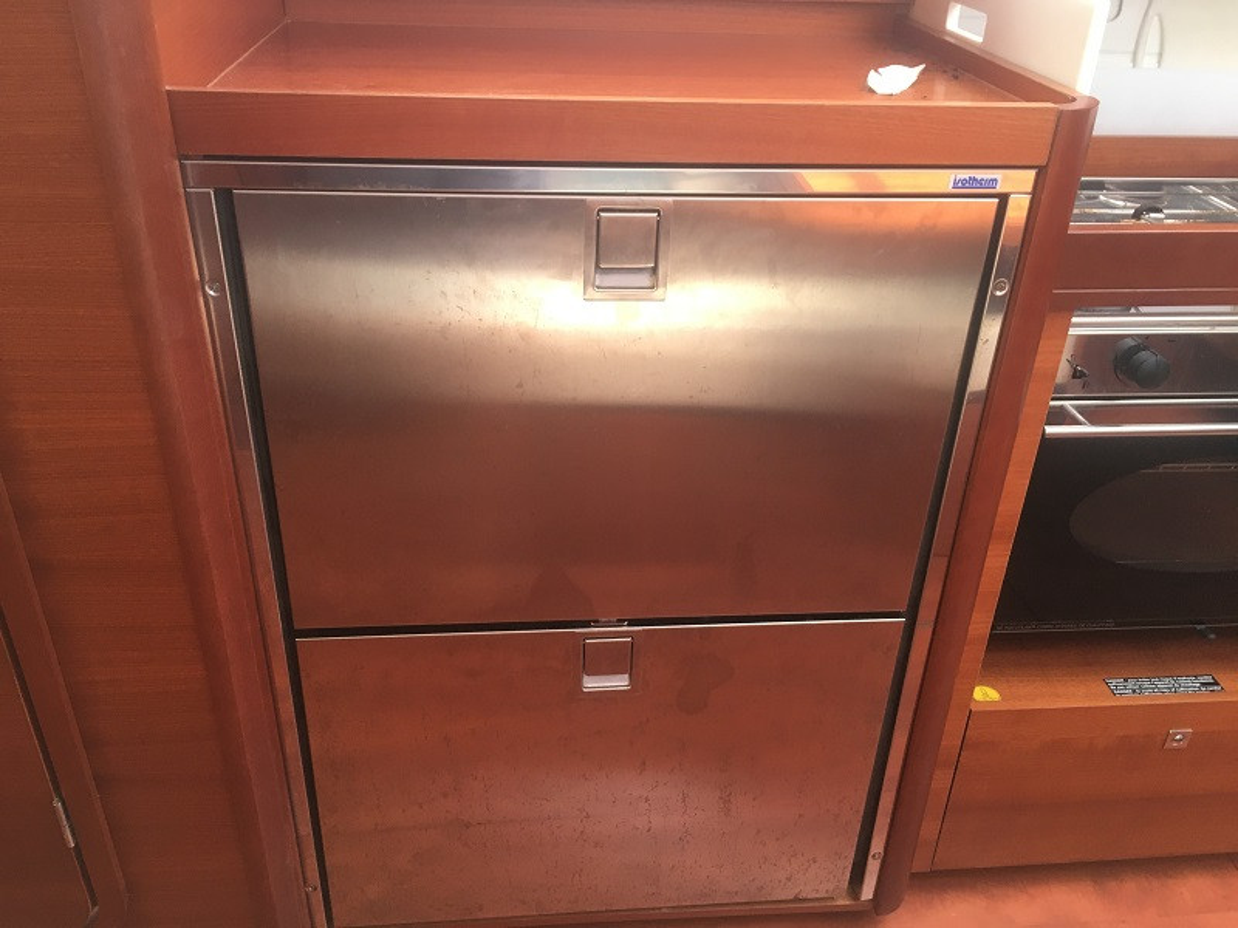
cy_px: 464
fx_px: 1037
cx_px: 619
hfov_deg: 61.7
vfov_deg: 48.2
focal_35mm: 29
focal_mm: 4.15
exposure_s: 1/33
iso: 100
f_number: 2.2
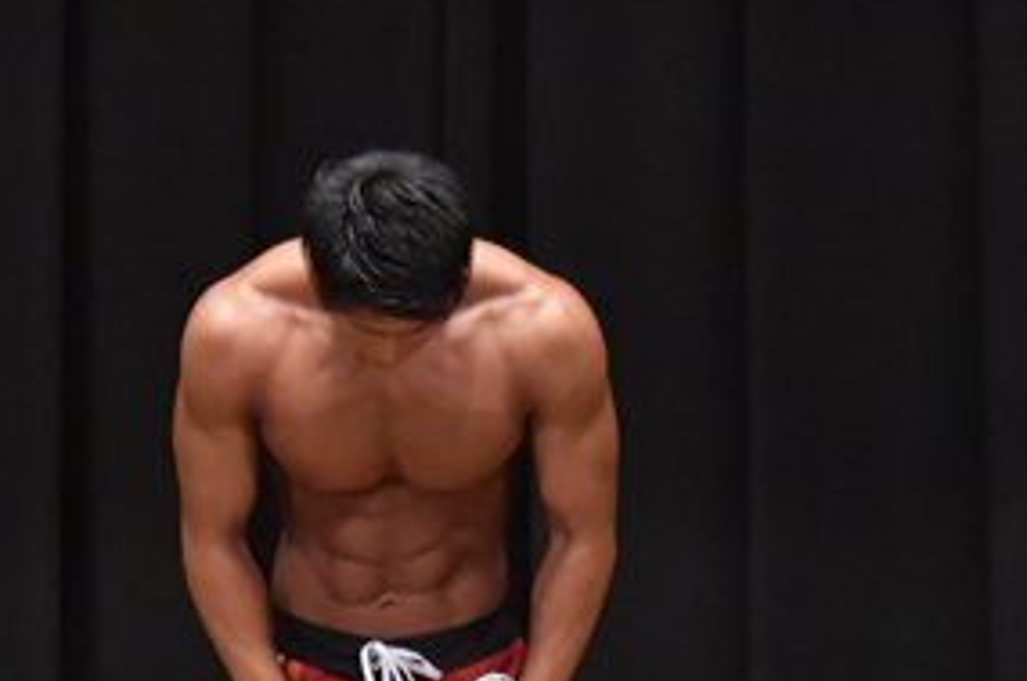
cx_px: 423
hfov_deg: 3.5
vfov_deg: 2.3
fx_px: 16831
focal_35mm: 591
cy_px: 847
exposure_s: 1/400
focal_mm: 145
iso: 6400
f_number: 5.6
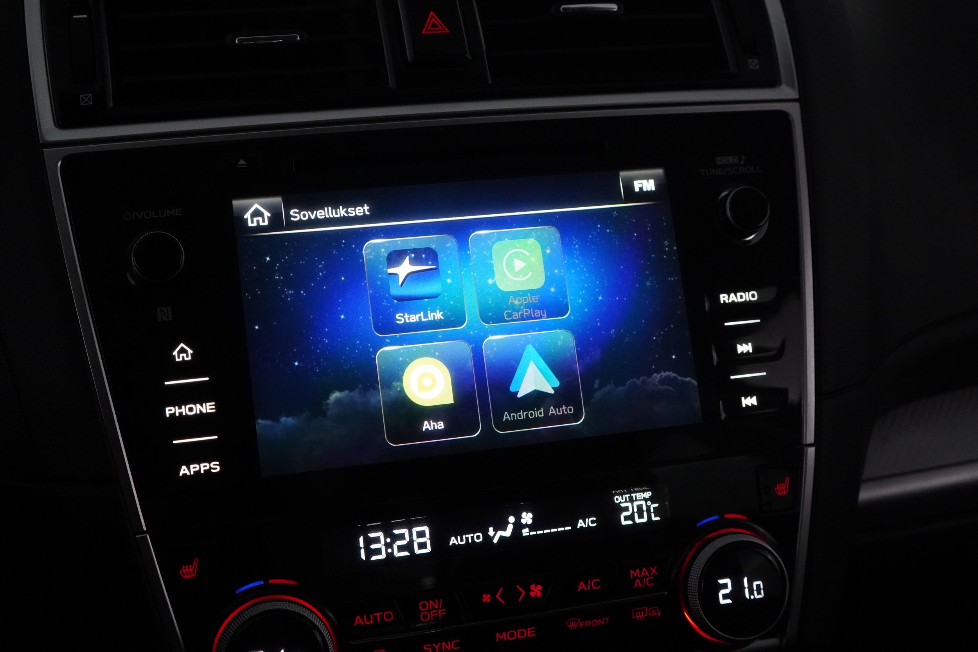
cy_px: 326
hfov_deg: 45.0
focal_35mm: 44
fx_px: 1182
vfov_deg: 30.9
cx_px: 489
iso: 3200
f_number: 4
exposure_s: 1/160
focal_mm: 29
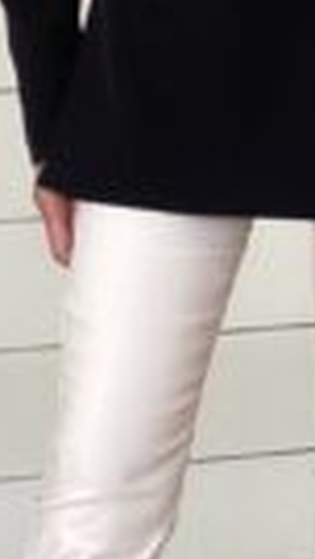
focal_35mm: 139
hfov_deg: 8.7
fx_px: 2063
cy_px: 72
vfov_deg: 15.3
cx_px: 336
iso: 100
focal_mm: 2.71
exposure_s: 1/83
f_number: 2.2
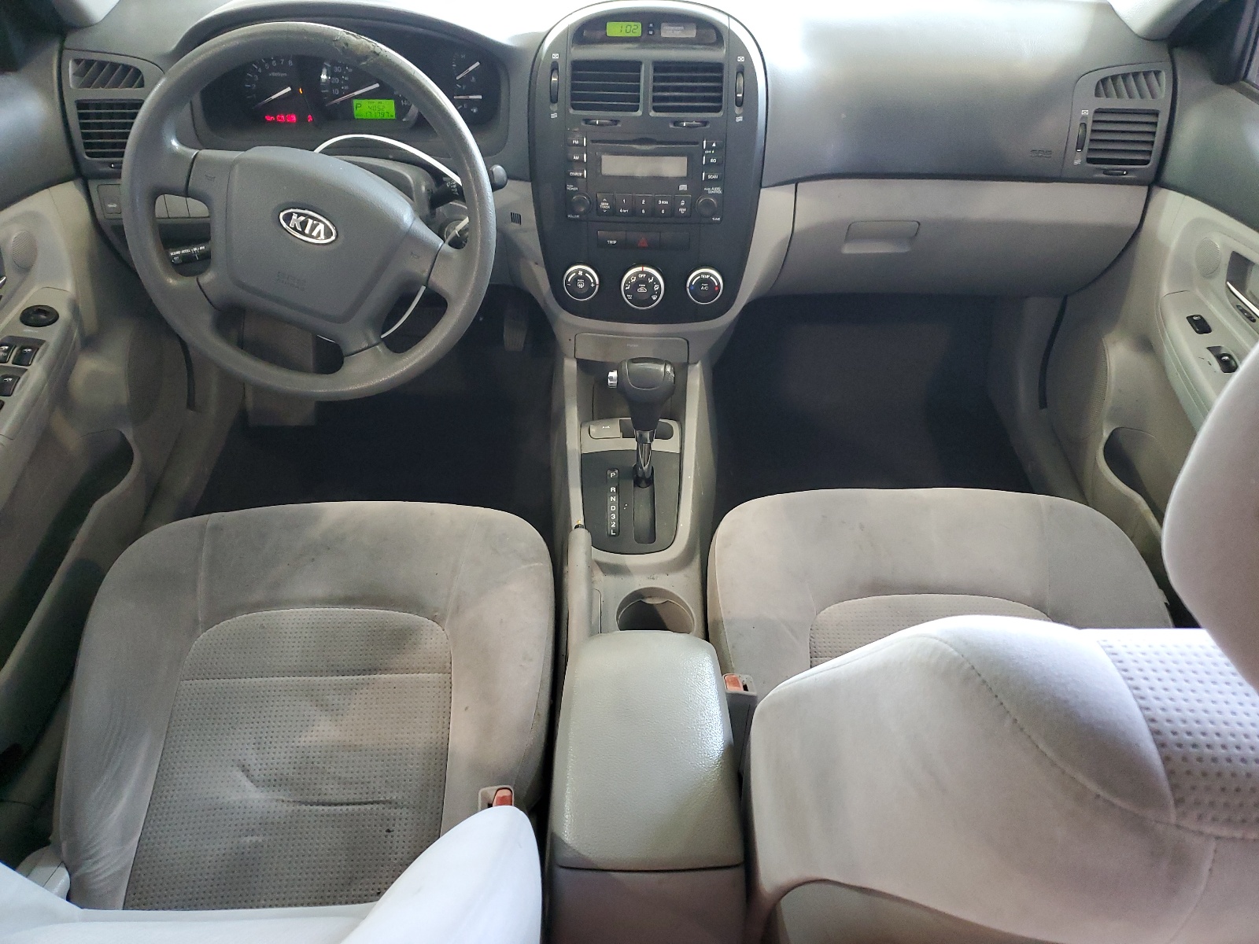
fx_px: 946
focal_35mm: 26
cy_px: 472
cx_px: 630
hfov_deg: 67.3
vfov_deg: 53.1
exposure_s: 1/30
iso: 282
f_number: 1.5
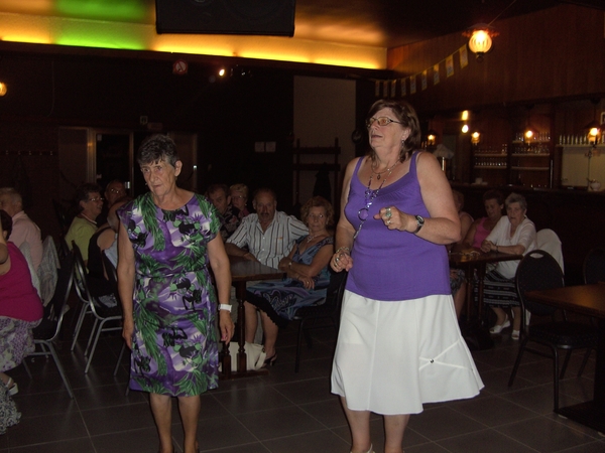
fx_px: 647
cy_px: 226
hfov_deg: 50.1
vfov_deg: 38.7
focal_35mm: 37
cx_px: 302
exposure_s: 1/50
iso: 100
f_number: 2.8
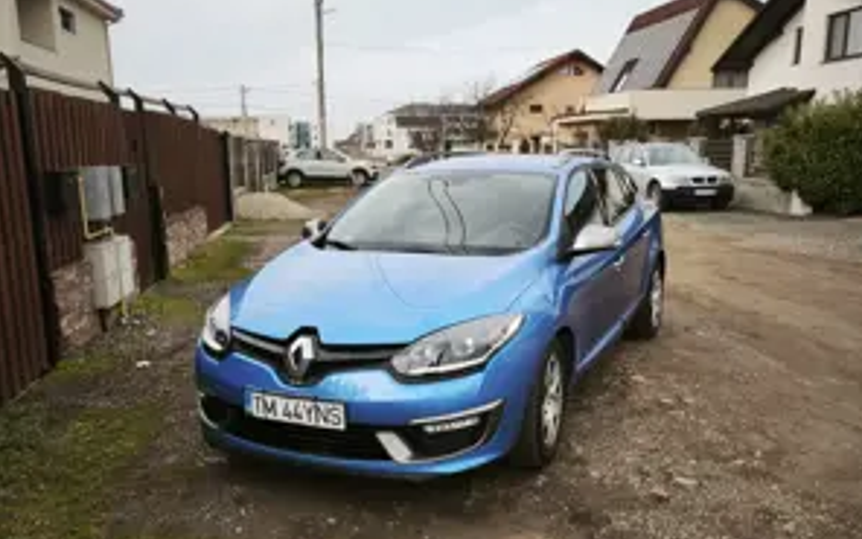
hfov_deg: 58.1
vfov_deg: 38.2
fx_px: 775
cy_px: 315
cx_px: 434
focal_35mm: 33
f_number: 1.7
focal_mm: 5.35
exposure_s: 1/1163
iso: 80
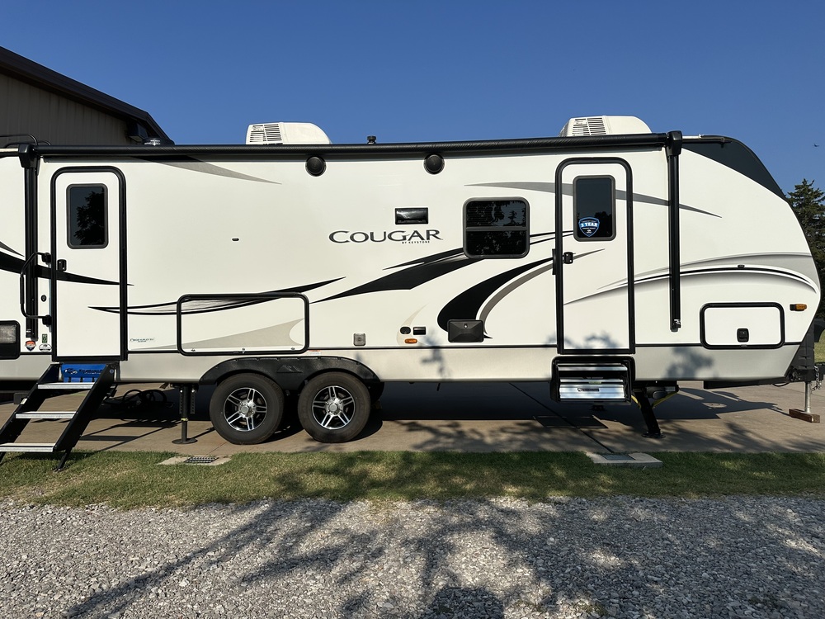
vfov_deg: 56.8
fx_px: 572
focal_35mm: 24
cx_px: 412
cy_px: 310
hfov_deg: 71.6
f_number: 1.78
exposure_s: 1/12048
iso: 80
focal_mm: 6.86
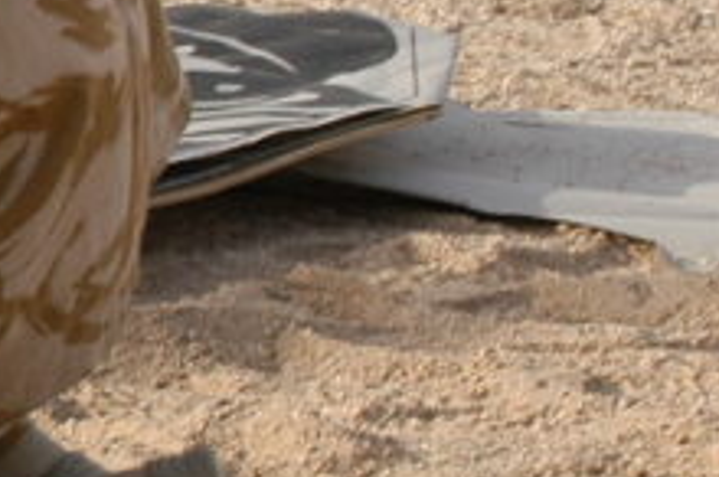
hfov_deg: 3.5
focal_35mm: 574
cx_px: -1177
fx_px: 11447
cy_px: -83
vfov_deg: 2.4
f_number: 10
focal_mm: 70
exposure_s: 1/125
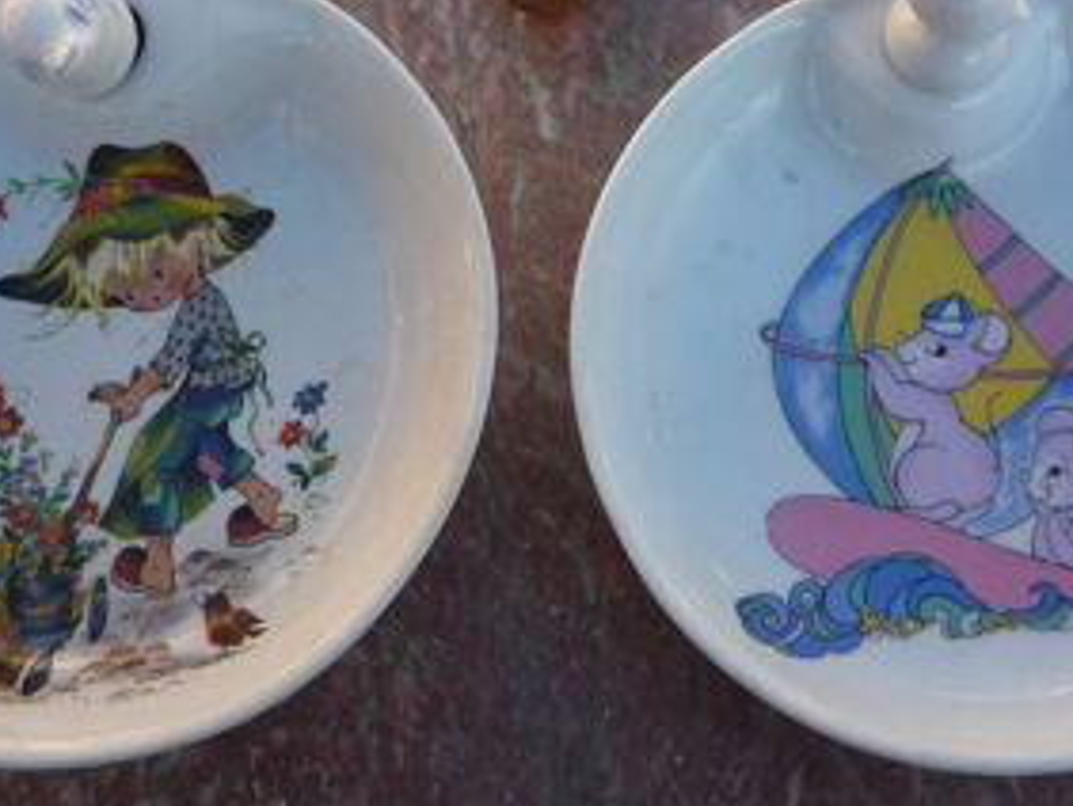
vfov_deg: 28.5
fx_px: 1582
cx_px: 525
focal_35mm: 51
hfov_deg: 37.5
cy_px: 316
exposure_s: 1/125
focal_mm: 5.2
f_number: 4
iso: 100
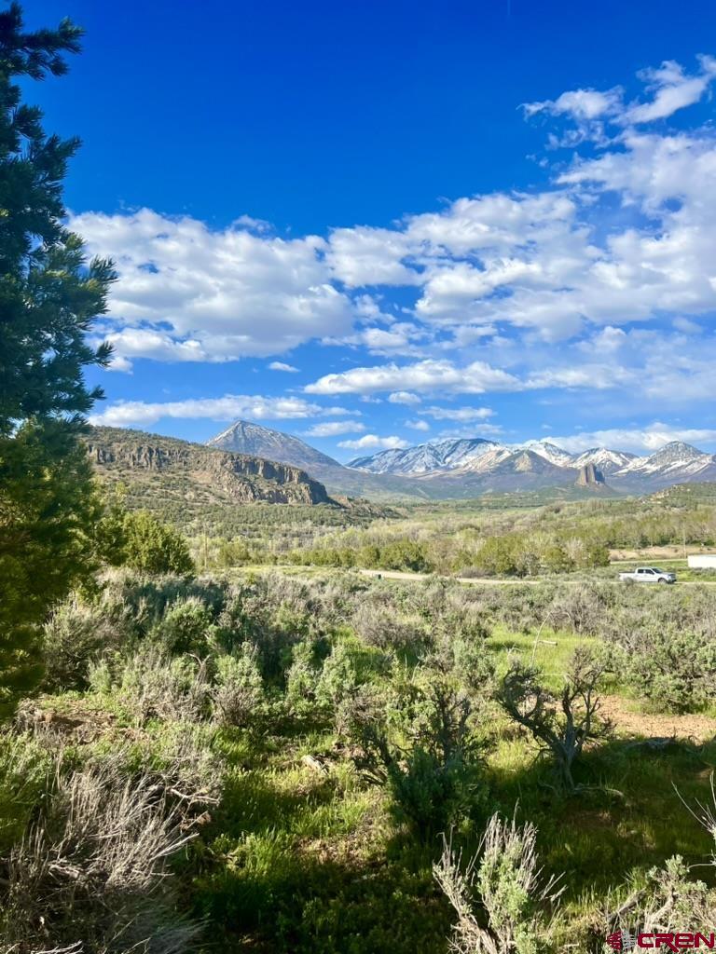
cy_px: 477
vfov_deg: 67.3
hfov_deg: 53.1
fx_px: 717
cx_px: 358
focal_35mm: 26
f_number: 1.5
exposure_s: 1/5076
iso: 50
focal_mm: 5.7
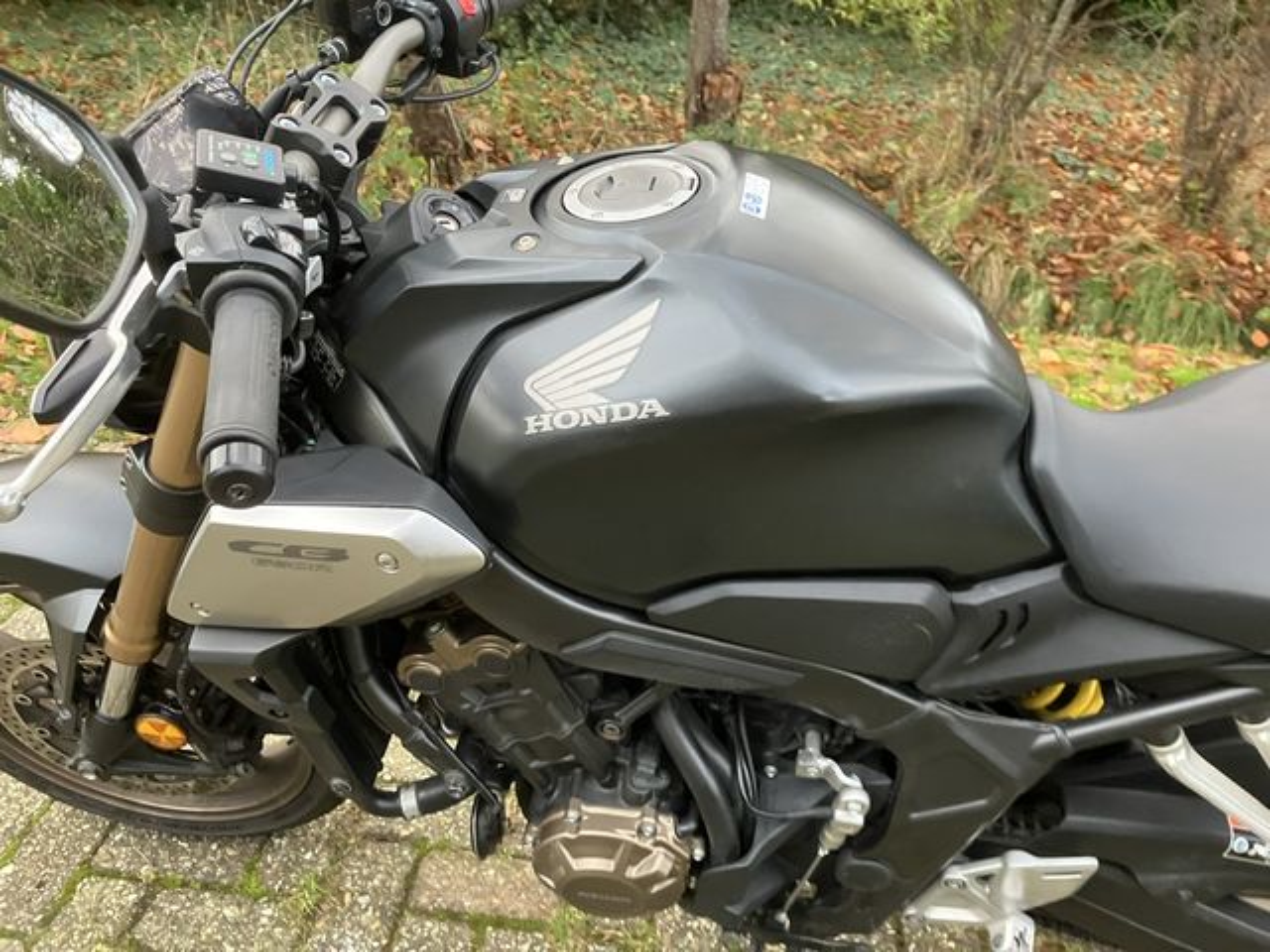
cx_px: 635
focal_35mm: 28
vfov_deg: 49.7
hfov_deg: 63.4
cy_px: 476
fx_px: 1027
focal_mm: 3.99
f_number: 1.8
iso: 250
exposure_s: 1/60
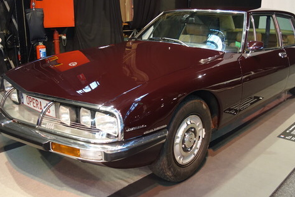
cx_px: 151
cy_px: 88
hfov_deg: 51.9
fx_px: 303
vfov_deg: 36.0
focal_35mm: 37
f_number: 2
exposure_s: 1/30
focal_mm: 10.91
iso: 640
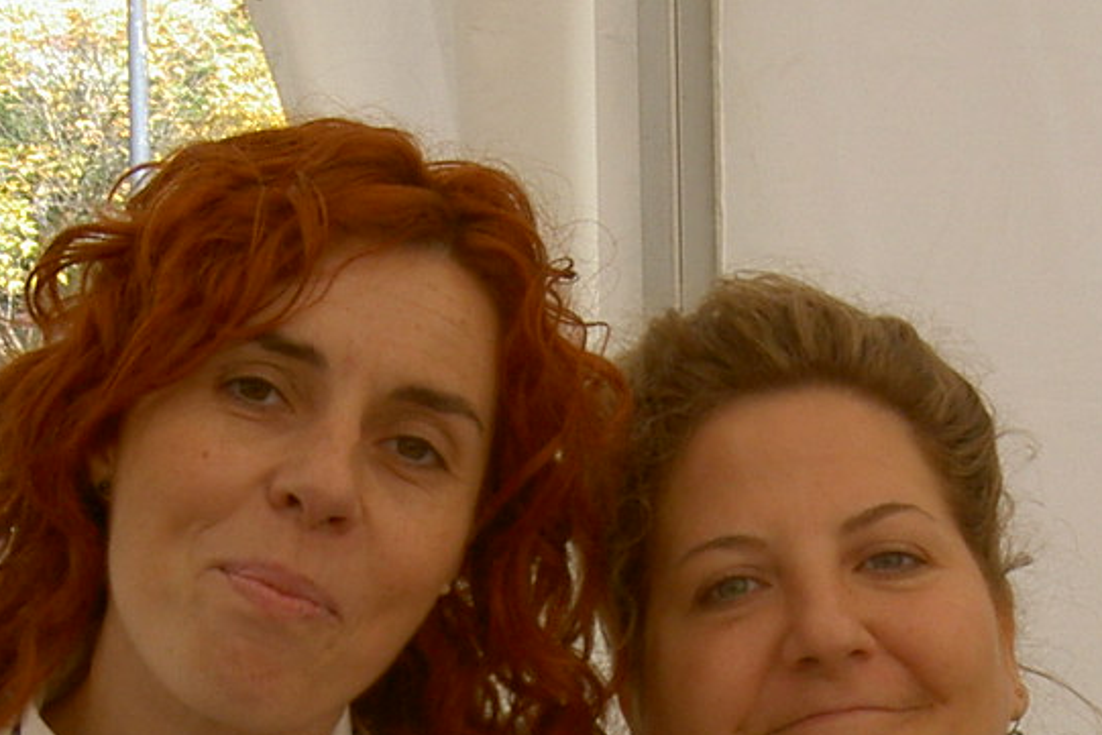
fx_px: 3674
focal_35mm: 120
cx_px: 574
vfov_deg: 11.2
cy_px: 910
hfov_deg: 17.1
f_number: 4.7
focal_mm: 8
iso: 100
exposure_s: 1/137
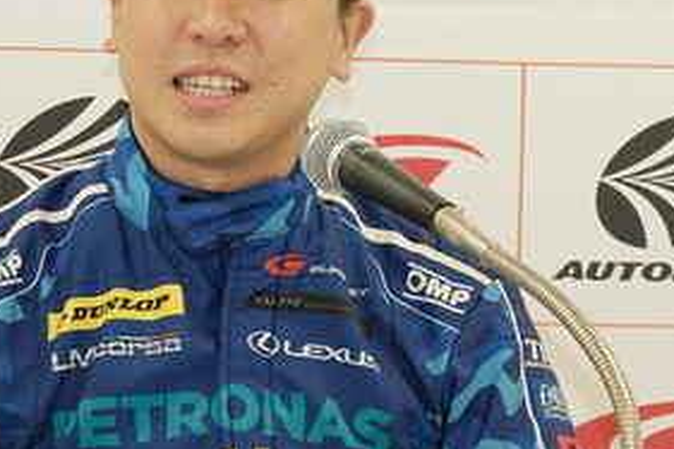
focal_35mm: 275
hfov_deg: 7.5
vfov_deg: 5.0
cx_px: 72
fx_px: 5145
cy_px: 202
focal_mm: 95.4
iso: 10000
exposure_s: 1/180
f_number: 8
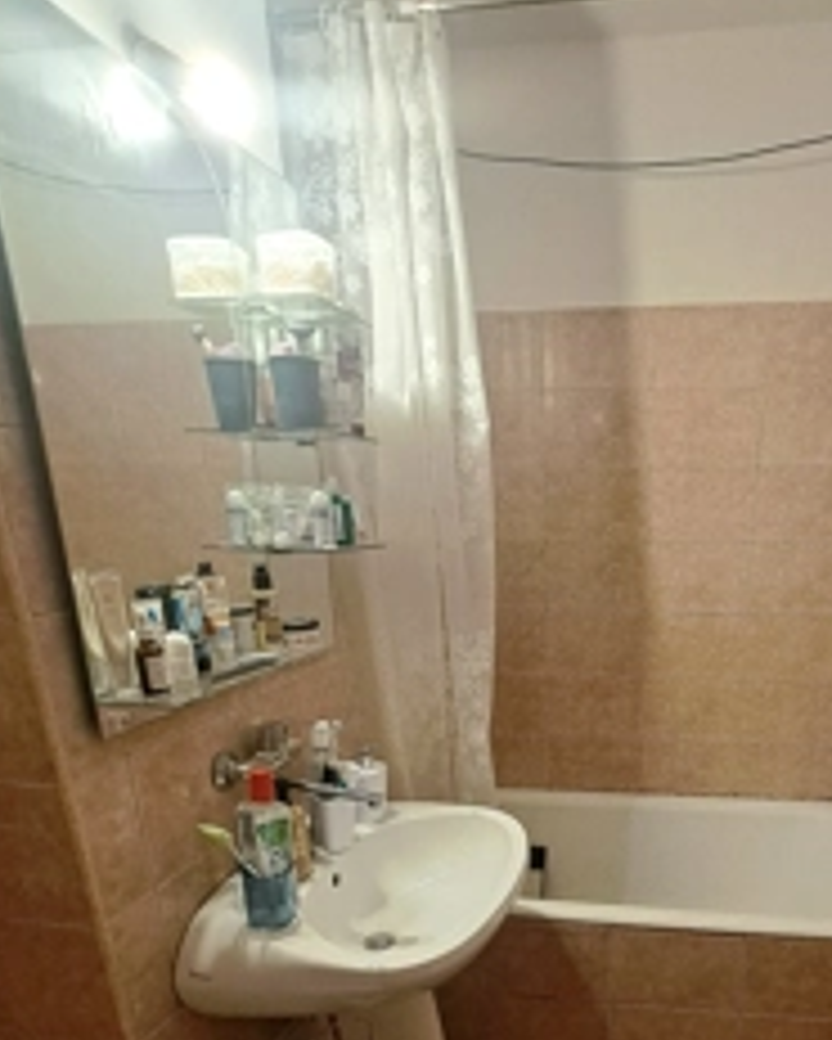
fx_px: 677
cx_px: 607
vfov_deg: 70.4
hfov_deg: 60.3
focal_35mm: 22
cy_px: 770
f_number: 2.2
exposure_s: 1/50
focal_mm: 1.74
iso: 125
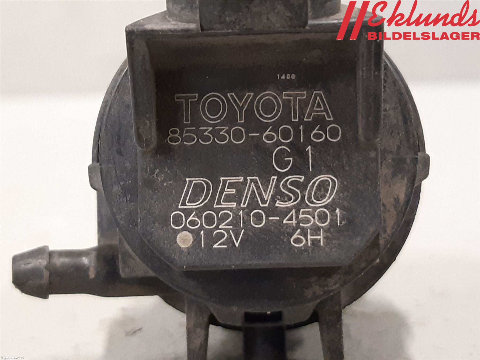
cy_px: 180
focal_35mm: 26
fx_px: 361
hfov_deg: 67.3
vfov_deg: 53.1
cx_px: 240
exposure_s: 1/33
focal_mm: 3.93
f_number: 1.7
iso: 250
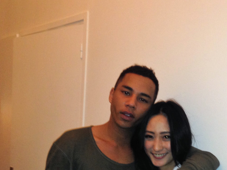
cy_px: 146
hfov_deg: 30.6
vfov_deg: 22.8
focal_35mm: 63
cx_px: 140
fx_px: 413
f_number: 2.4
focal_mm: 4.12
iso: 125
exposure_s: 1/16
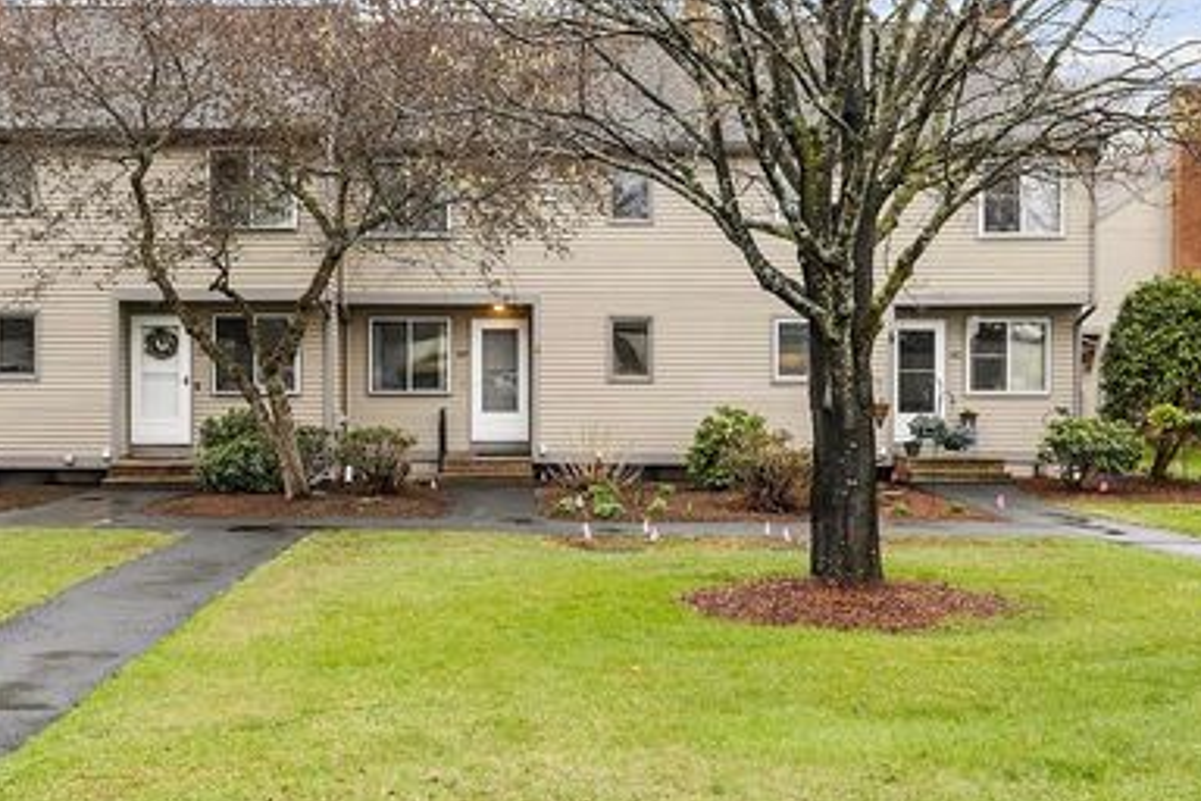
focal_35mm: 43
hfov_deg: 45.2
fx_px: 1434
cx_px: 475
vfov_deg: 31.2
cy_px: 386
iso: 160
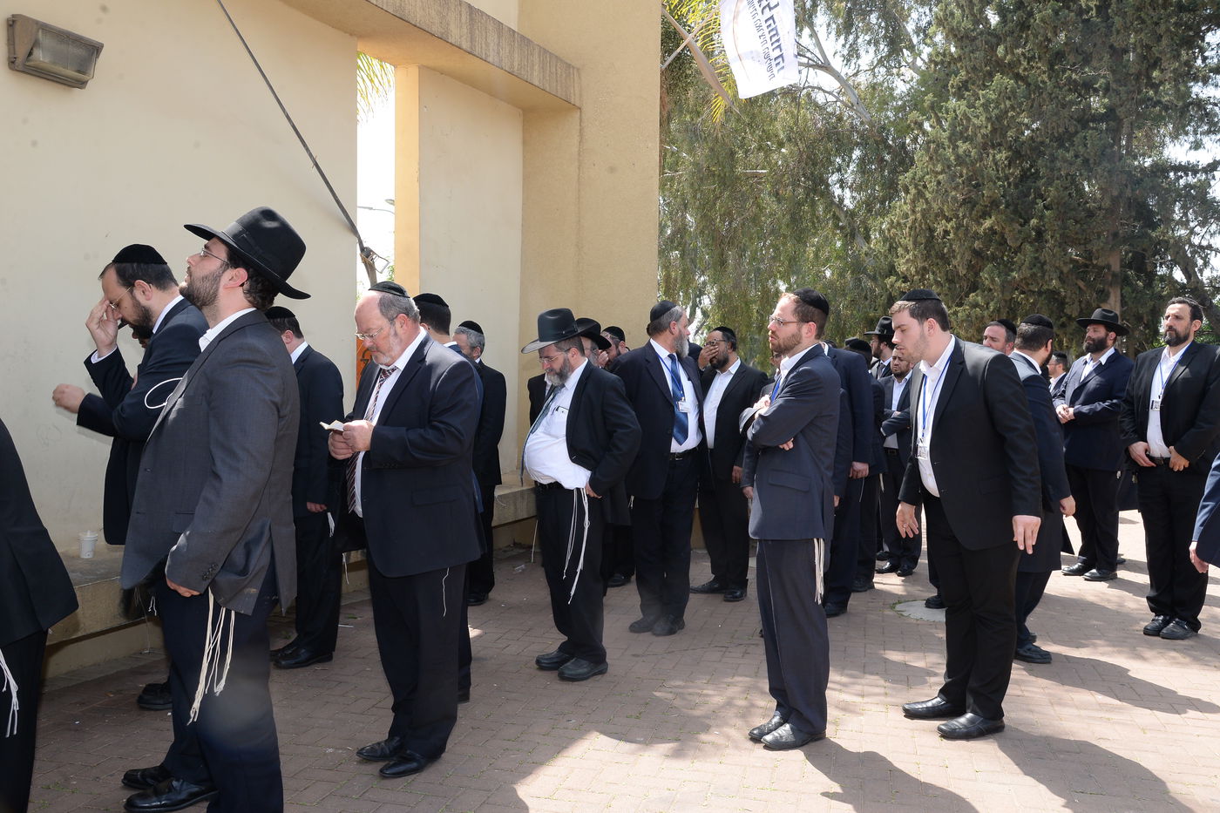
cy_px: 406
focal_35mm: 31
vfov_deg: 42.3
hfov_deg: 60.3
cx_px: 610
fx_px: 1050
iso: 640
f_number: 11
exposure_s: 1/200
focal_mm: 31
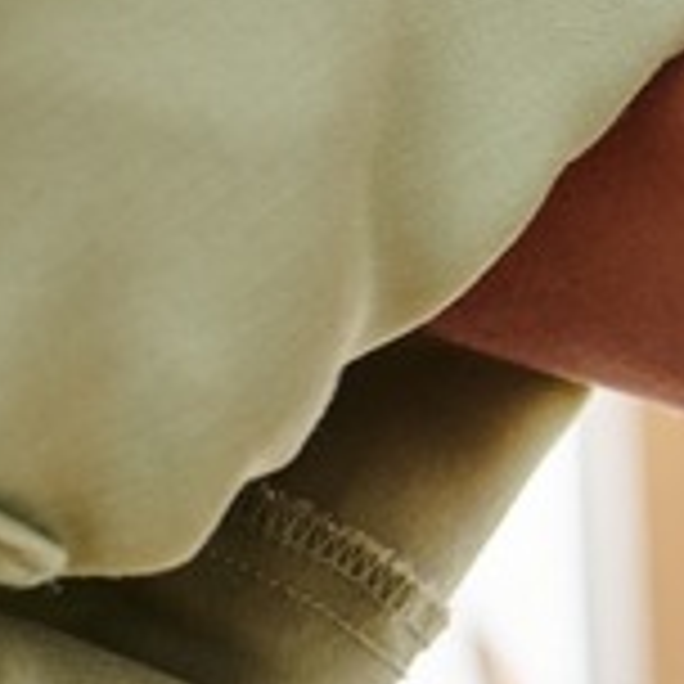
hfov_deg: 7.5
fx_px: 4382
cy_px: 677
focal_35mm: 196
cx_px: 2223
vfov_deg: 8.9
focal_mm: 35
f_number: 4
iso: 250
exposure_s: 1/200
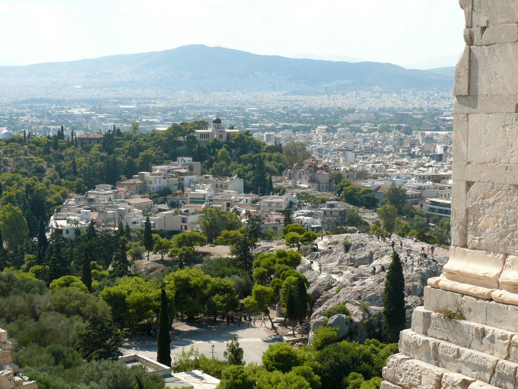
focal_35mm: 70
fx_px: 1048
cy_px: 194
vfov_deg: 21.0
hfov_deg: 27.8
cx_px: 259
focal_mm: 13.6
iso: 100
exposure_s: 1/200
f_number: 5
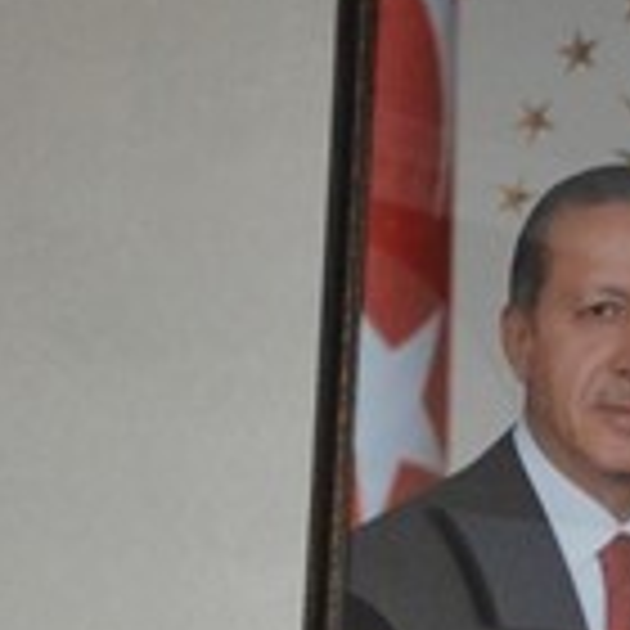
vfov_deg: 9.4
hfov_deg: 8.7
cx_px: -932
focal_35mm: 180
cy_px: 961
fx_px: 3706
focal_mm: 18
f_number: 3.5
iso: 1600
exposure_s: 1/60
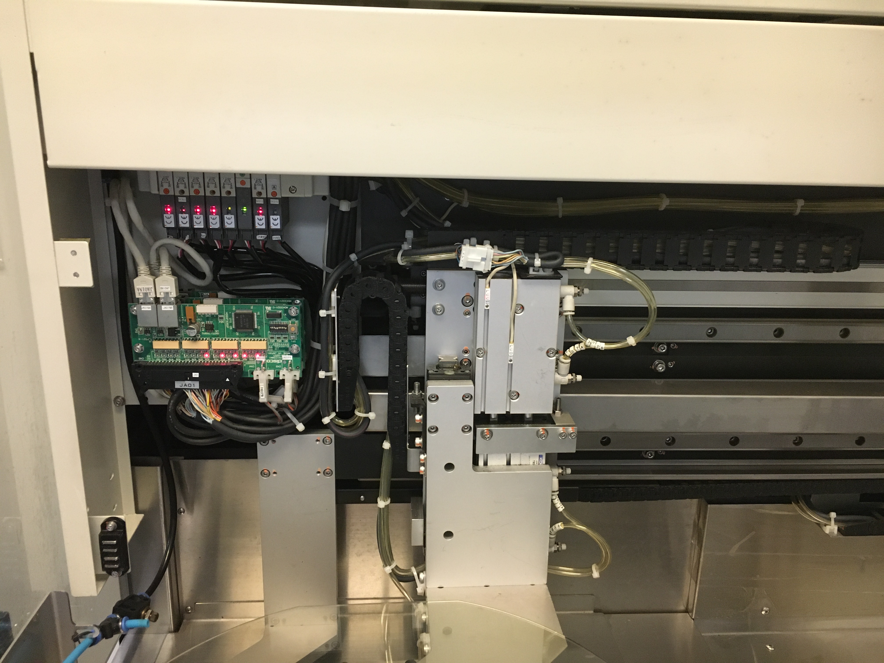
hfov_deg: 61.7
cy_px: 332
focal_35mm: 29
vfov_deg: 48.2
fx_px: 741
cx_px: 442
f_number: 2.2
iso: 200
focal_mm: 4.15
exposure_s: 1/30
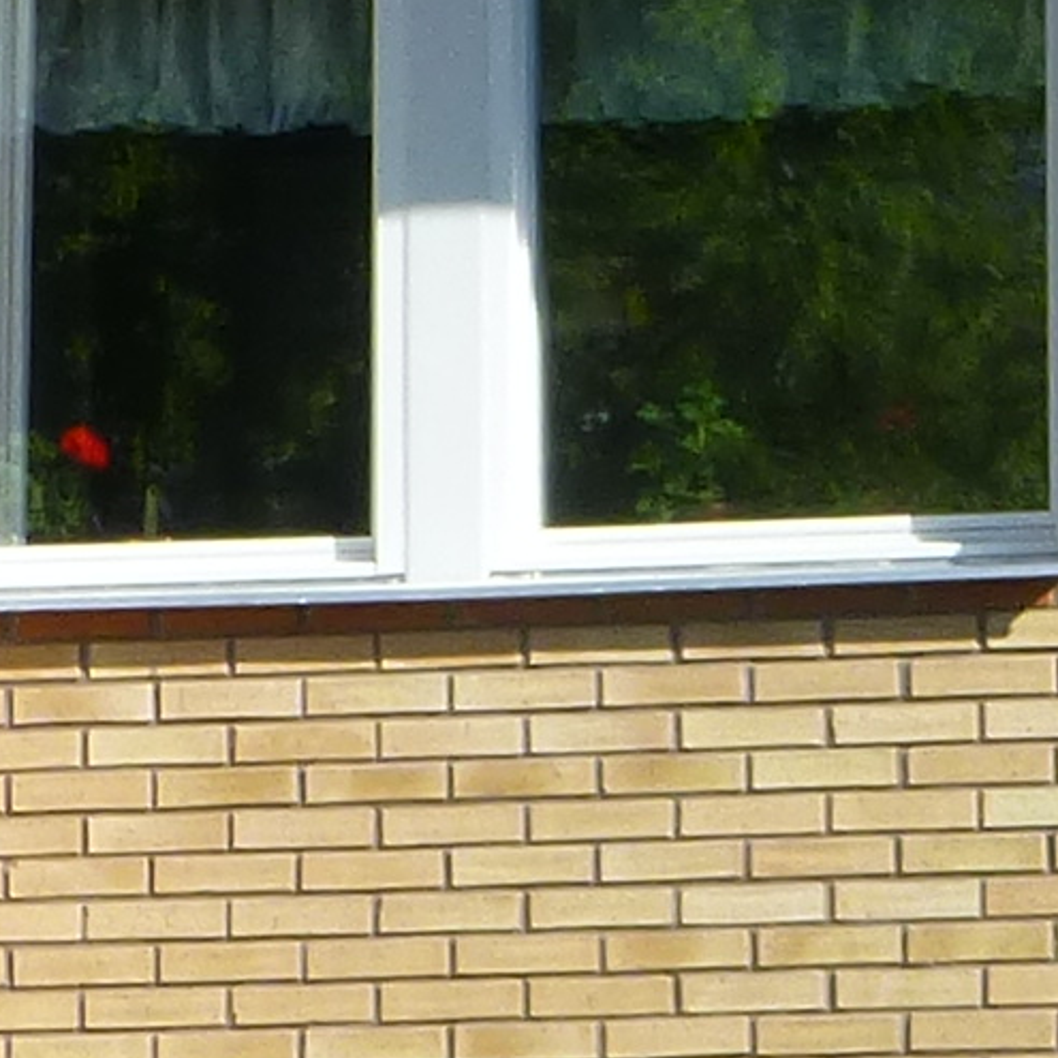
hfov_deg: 5.5
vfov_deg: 5.5
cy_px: 881
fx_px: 10927
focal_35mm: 316
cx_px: 823
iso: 100
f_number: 3.9
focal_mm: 7.4
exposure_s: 1/640
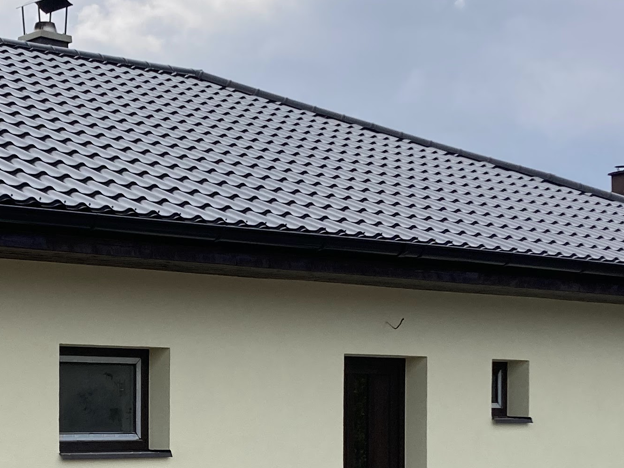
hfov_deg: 22.4
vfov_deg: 17.0
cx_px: 41
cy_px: 452
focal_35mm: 85
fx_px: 1532
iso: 20
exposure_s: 1/1946
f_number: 1.8
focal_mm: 3.99
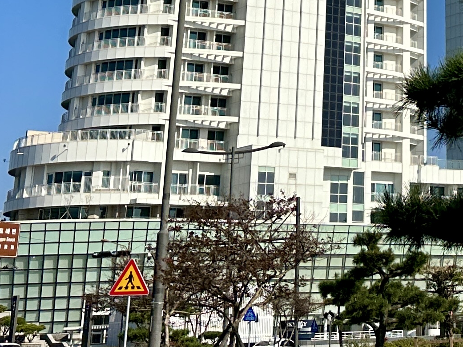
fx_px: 1243
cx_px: 503
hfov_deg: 20.2
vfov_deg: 14.5
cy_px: -221
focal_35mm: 93
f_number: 1.78
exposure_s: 1/5848
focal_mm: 6.86
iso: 80
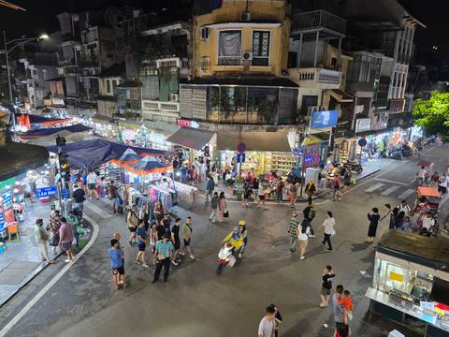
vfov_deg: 58.9
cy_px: 168
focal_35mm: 23
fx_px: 298
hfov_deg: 73.9
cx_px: 224
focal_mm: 6.3
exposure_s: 1/50
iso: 160
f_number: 1.7
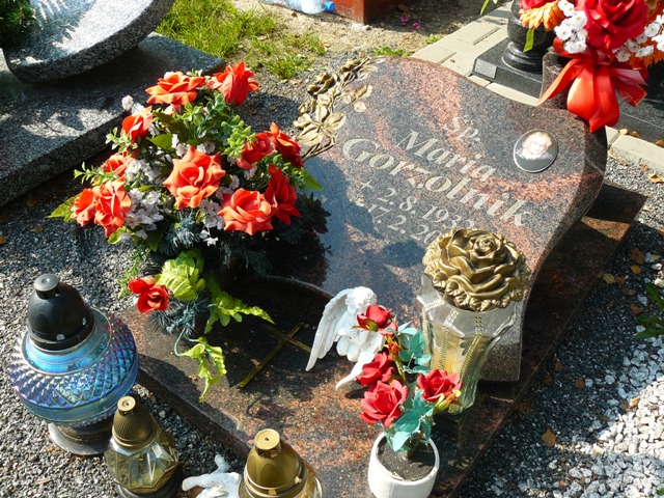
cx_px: 332
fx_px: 691
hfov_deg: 51.4
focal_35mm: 36
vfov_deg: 39.7
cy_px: 249
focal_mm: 6
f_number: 5
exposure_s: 1/200
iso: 100
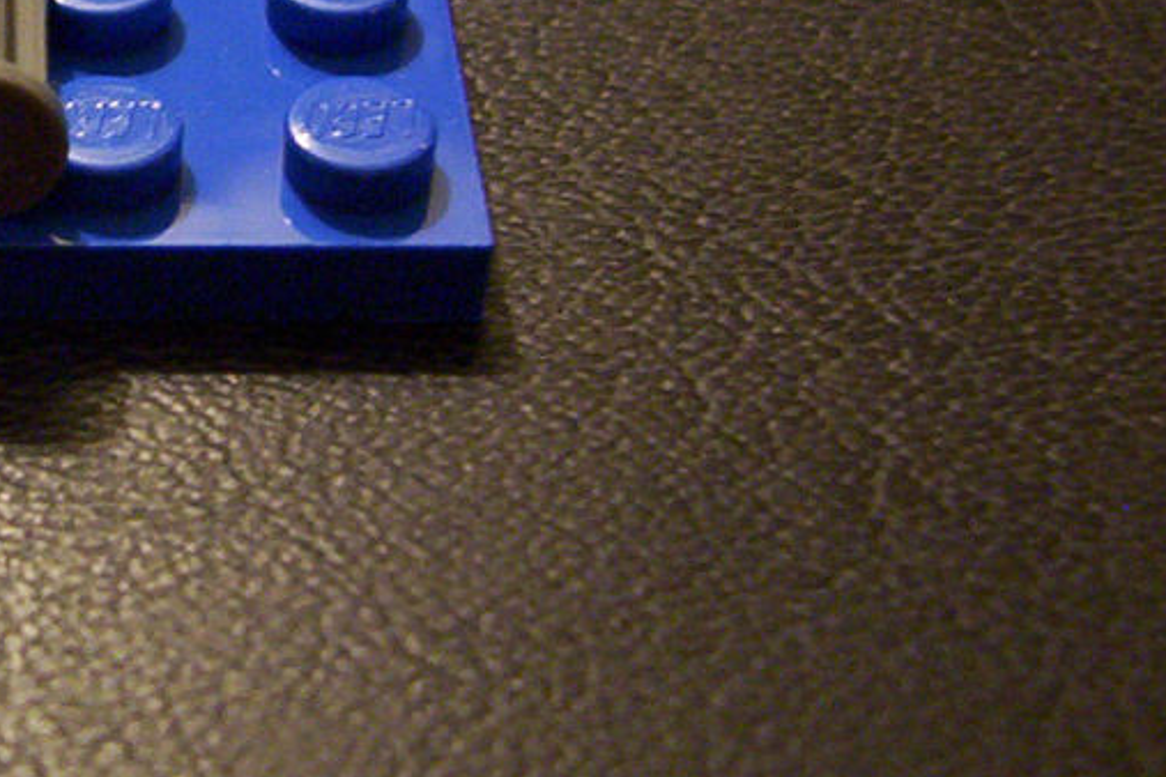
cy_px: 133
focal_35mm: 101
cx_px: -60
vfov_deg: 13.5
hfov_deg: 19.5
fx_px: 3271
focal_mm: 5.77
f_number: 2.73
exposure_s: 1/9.56
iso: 200
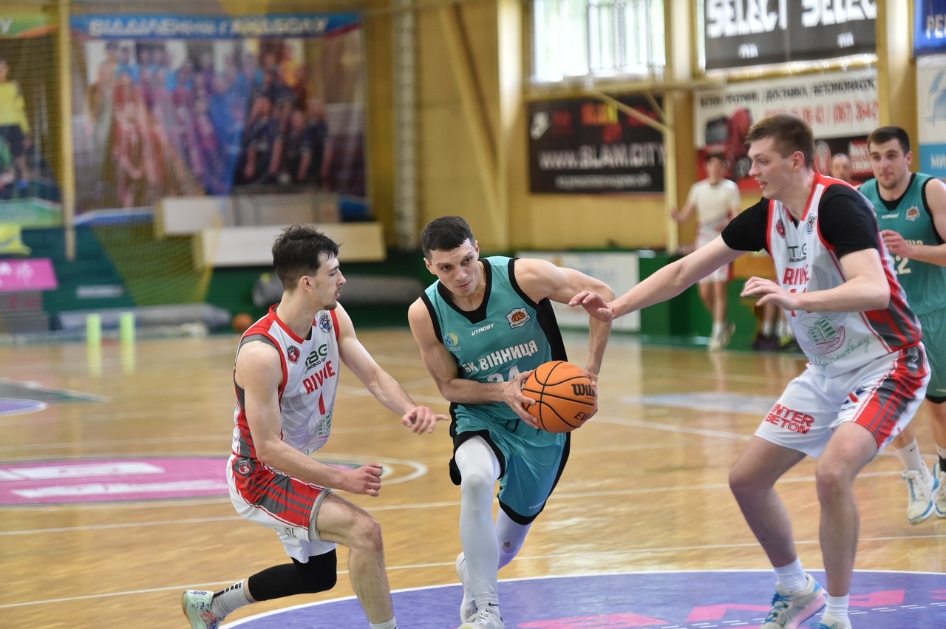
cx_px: 473
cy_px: 314
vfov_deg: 10.9
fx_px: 3282
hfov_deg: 16.4
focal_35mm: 125
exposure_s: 1/1000
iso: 4000
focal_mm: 125
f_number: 2.8
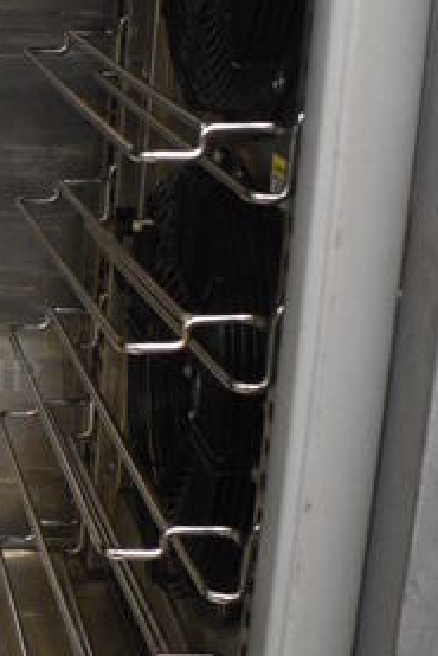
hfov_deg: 14.4
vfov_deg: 22.8
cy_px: 278
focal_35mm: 89
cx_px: -201
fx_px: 1622
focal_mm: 18
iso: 2800
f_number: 3.5
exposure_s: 1/125
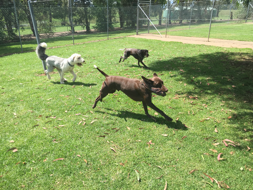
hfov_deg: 61.7
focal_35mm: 29
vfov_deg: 48.2
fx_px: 212
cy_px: 95
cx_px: 126
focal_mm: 4.15
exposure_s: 1/1014
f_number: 2.2
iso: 32
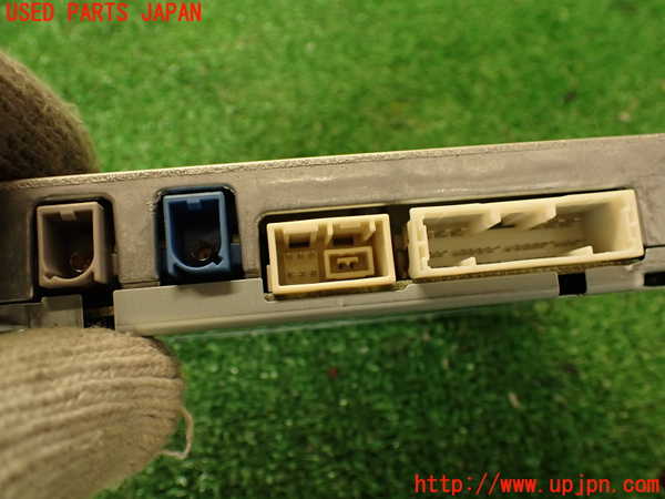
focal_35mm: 32
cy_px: 250
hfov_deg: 56.8
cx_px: 332
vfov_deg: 44.2
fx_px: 615
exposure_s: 1/30
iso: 200
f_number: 2.4
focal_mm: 5.79
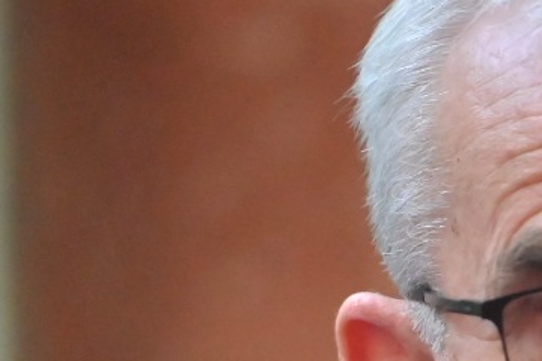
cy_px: 561
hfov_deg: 2.5
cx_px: 595
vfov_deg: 1.7
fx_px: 12209
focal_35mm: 811
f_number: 2.8
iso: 4000
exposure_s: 1/400
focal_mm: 180
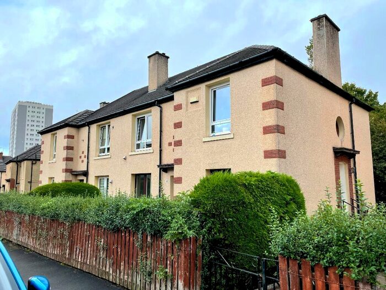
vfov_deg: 53.1
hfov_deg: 67.3
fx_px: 290
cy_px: 145
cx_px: 193
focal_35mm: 26
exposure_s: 1/1135
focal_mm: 4.2
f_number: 1.6
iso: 32
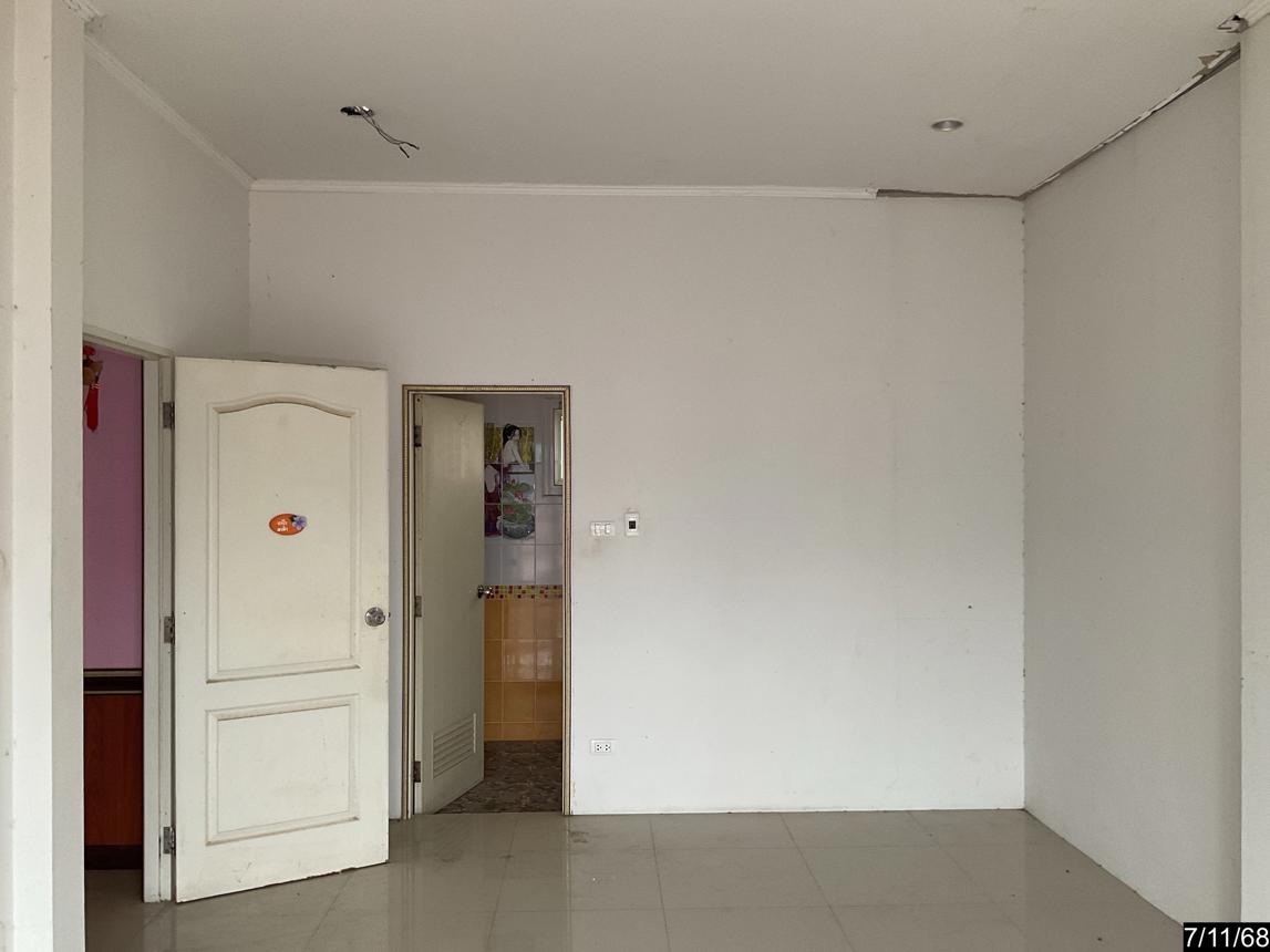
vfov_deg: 48.2
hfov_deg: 61.7
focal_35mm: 29
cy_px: 476
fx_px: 1064
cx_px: 635
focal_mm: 3
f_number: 1.8
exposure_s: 1/50
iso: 80
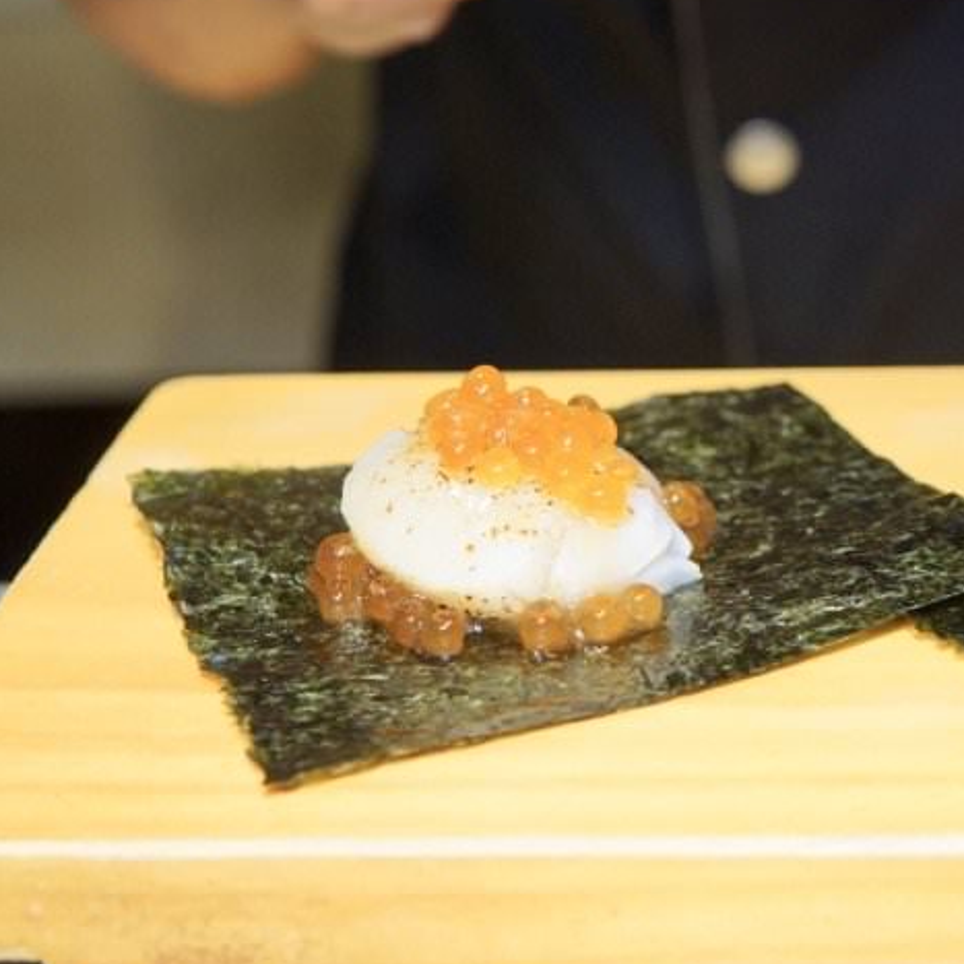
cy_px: 361
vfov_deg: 21.1
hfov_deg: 20.6
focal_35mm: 82
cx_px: 890
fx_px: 2584
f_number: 4
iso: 500
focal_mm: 30
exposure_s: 1/60
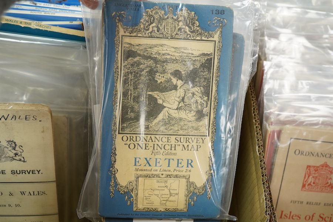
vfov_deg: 29.9
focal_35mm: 45
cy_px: 111
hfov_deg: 43.6
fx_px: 416
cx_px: 166
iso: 1250
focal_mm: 30
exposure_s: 1/125
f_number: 8
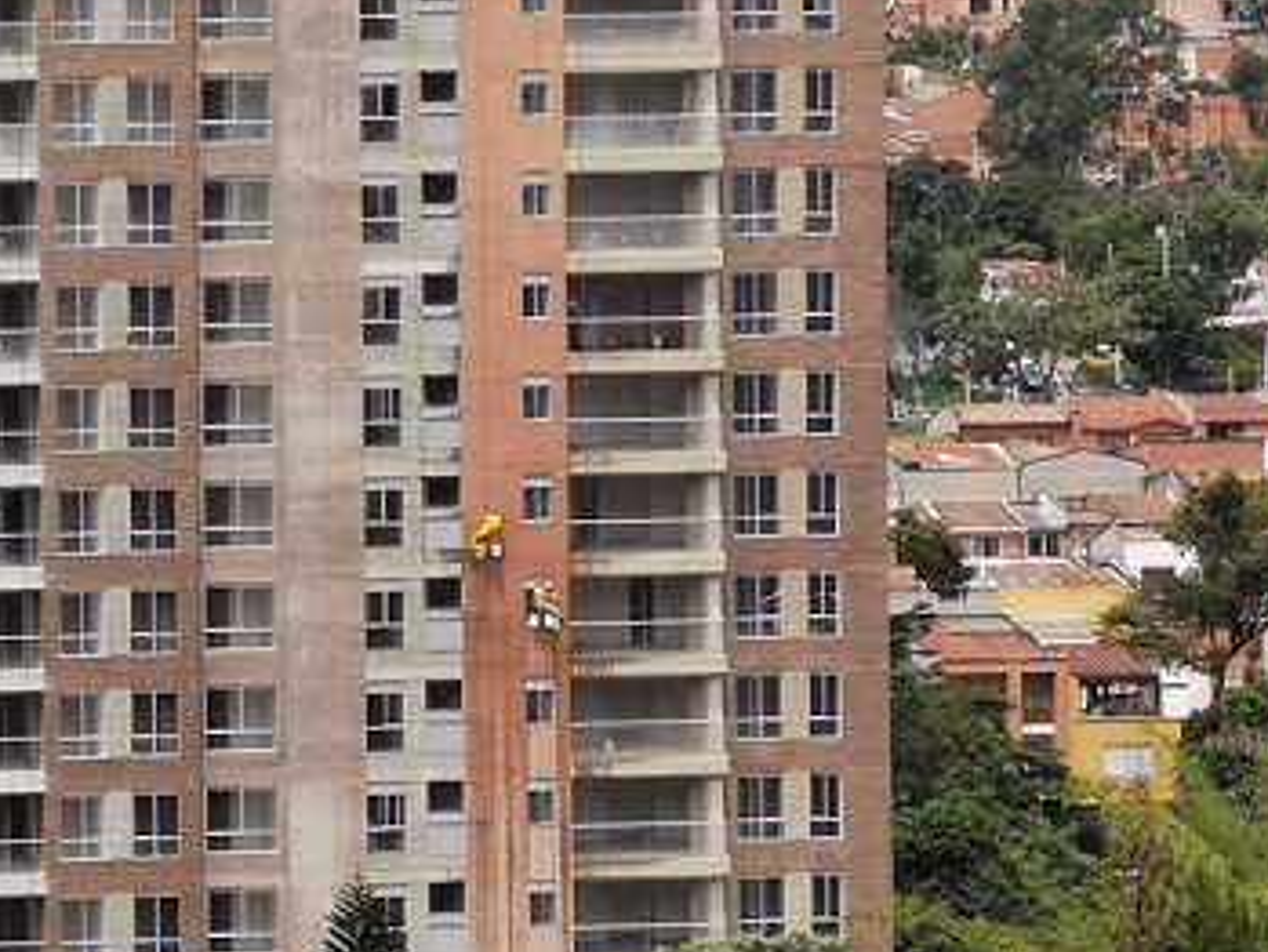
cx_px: -22
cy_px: 300
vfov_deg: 6.0
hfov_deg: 8.0
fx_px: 9014
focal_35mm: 246
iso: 50
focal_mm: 7.48
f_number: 2.4
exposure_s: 1/1046
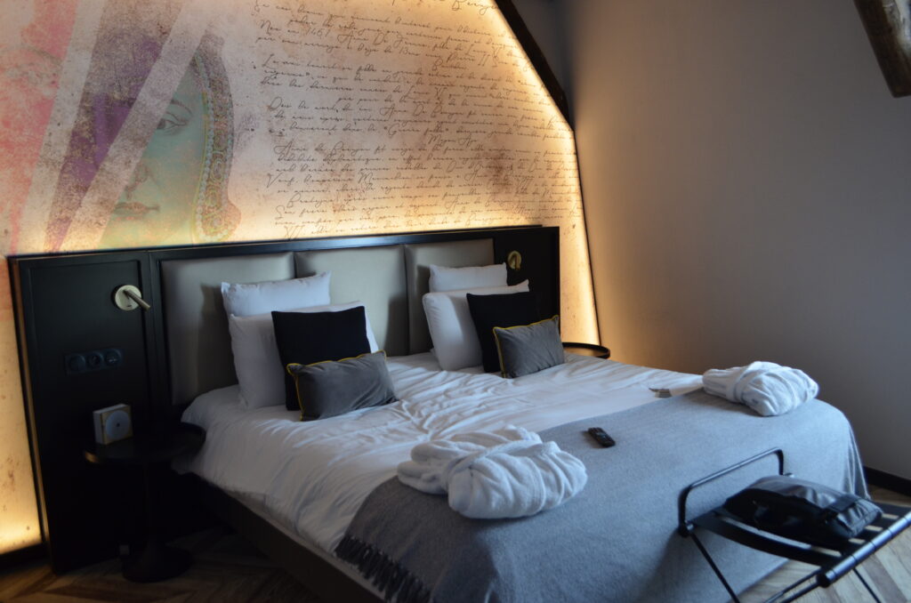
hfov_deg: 62.0
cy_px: 302
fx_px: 758
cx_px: 456
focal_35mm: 30
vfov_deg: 43.4
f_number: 4
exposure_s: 1/60
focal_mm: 20
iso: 640
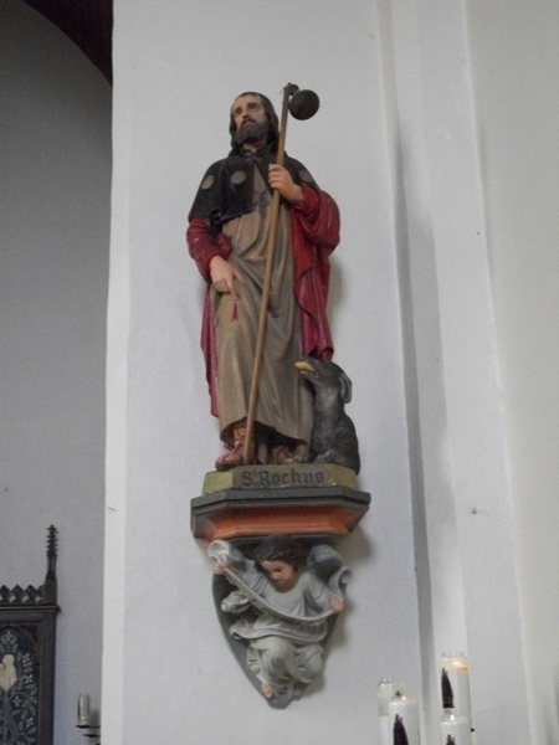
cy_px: 372
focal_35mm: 50
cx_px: 280
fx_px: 1077
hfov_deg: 29.1
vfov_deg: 38.2
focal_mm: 8.8
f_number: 3.6
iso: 640
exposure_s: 1/50
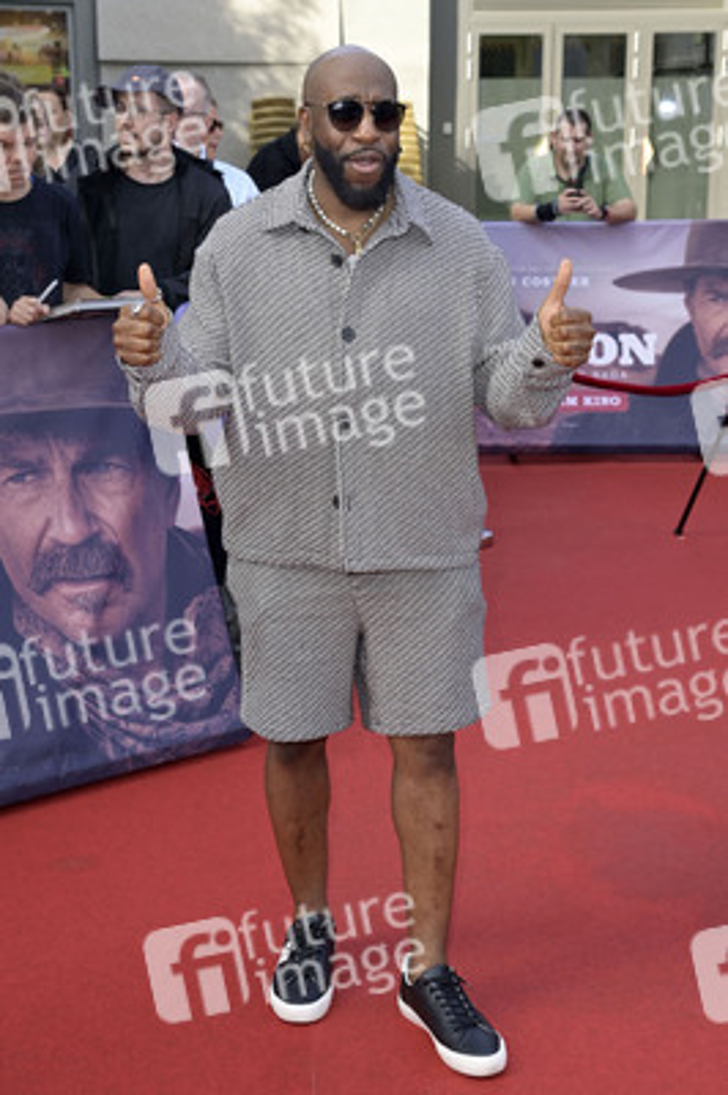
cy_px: 548
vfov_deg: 38.2
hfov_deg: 25.9
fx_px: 1580
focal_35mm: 52
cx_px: 364
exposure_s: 1/250
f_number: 5.6
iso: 400
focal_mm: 52
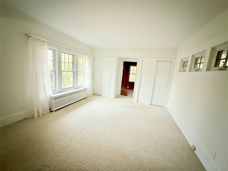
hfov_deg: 102.1
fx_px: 92
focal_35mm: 14
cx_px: 114
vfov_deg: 85.7
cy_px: 86
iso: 160
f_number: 2.2
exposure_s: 1/99
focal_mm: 2.22
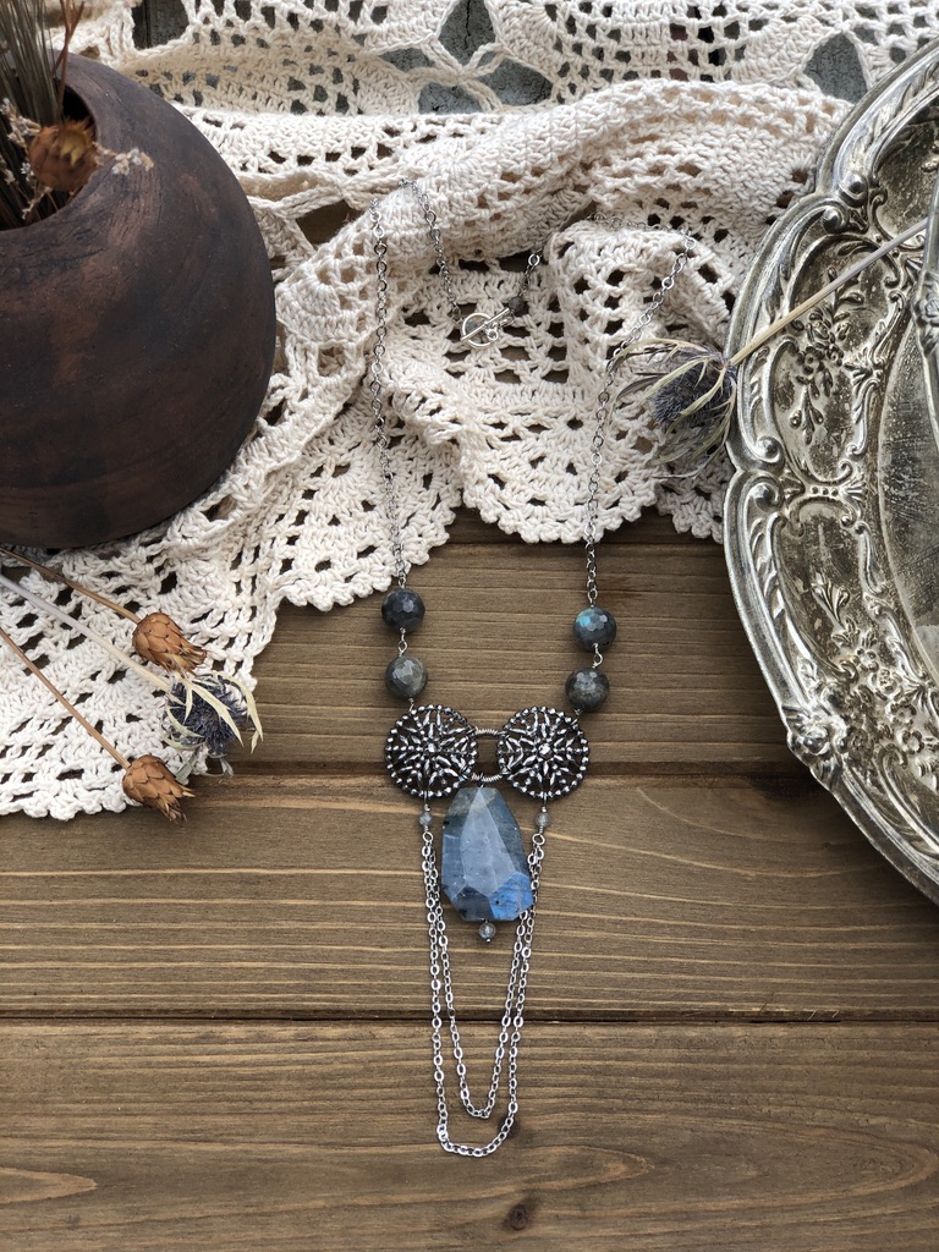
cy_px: 626
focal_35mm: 57
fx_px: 2062
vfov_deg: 33.8
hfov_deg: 25.7
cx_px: 470
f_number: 2.8
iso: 20
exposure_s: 1/206
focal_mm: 6.6
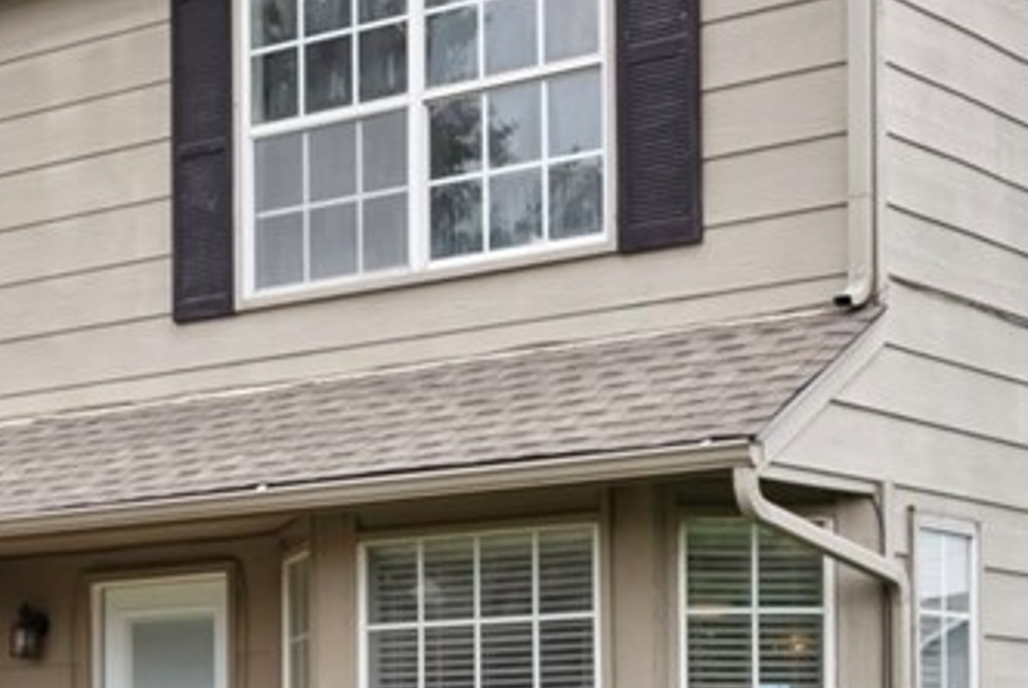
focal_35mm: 98
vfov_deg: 13.6
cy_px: 804
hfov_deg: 19.2
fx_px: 2801
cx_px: -313
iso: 250
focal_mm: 16
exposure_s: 1/100
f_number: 9
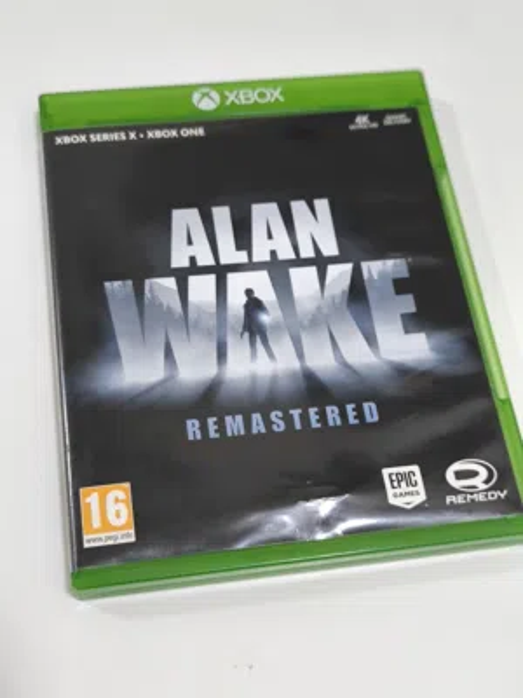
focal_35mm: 50
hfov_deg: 29.1
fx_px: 1007
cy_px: 349
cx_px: 262
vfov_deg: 38.2
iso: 160
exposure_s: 1/100
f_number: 1.9
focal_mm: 6.92
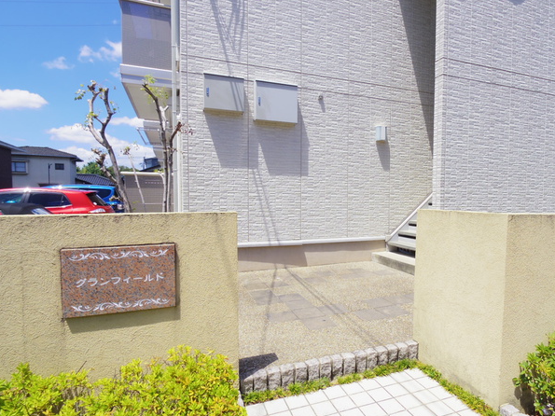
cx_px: 323
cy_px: 209
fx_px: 321
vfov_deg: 66.0
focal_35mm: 20
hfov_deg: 81.1
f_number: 4.5
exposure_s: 1/800
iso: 200
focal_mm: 3.8
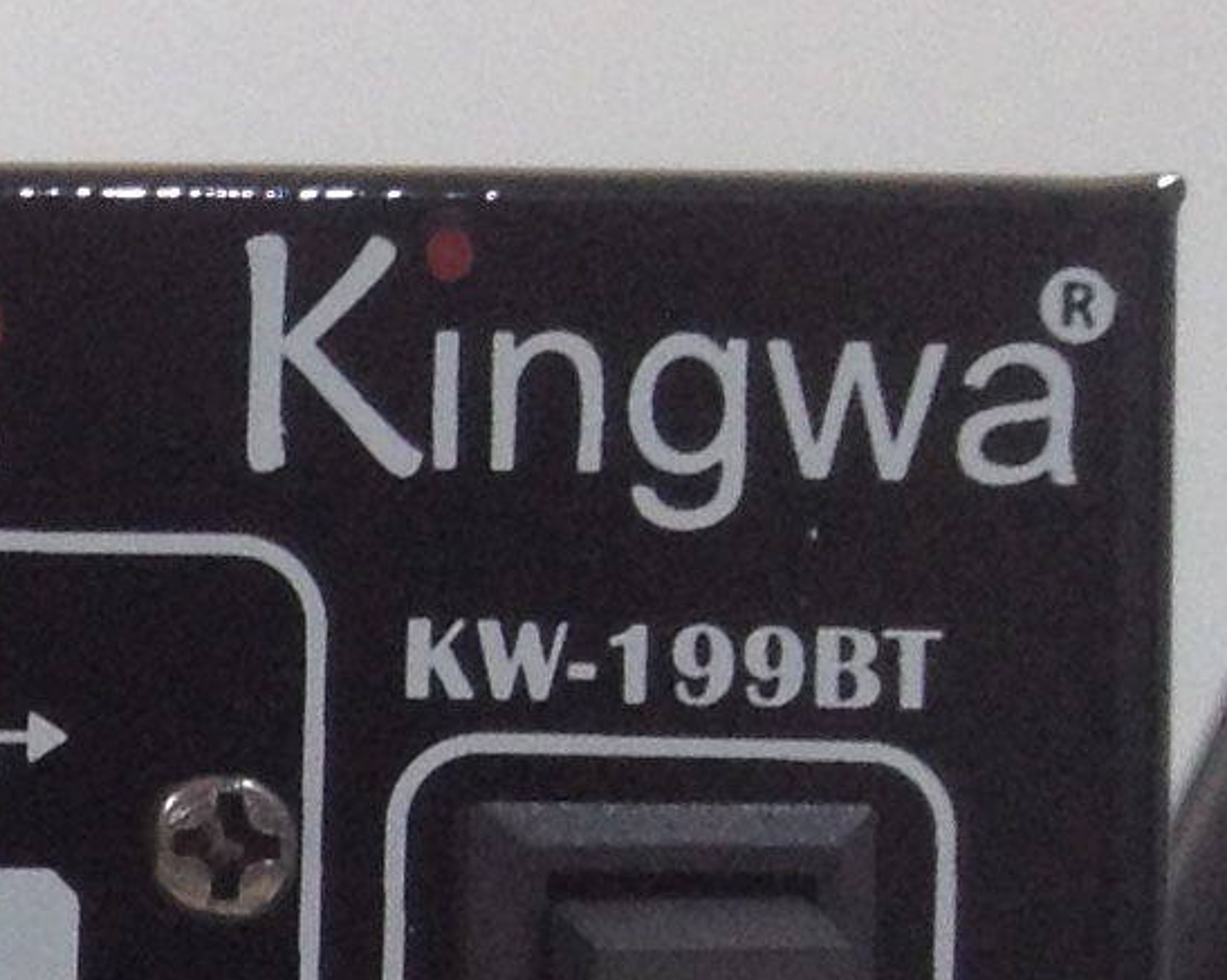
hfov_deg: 8.4
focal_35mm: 204
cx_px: -2106
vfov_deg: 7.4
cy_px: 1610
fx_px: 7404
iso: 80
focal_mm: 4.28
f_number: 2.4
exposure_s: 1/20
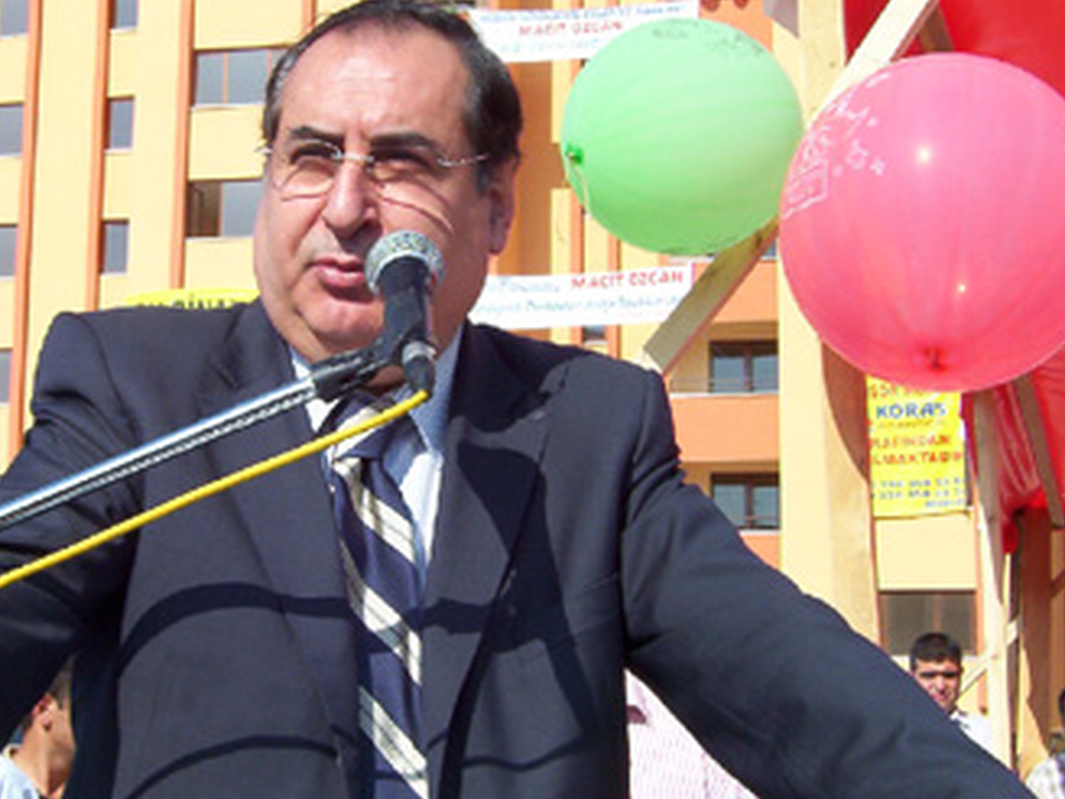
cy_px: 385
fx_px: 2123
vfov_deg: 21.3
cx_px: 370
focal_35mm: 69
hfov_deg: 28.0
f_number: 5.97
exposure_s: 1/456
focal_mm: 7.88
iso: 100
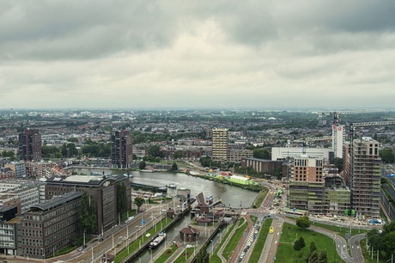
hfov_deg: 53.2
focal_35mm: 36
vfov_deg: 36.8
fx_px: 395
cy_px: 132
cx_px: 198
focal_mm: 24
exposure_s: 1/320
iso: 100
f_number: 2.8
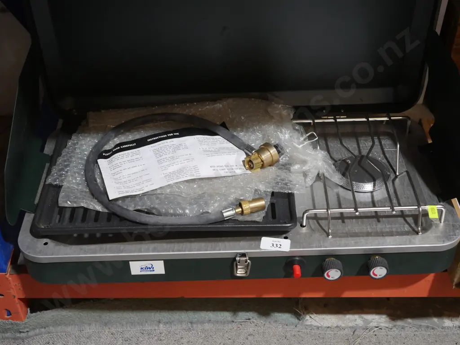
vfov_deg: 29.1
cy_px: 172
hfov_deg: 38.2
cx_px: 230
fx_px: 665
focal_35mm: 50
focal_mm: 25
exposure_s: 1/60
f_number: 5.3
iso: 800
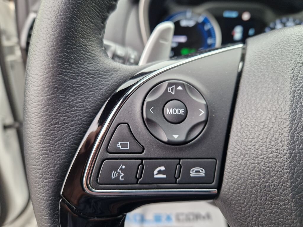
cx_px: 152
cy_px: 114
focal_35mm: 23
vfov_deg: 58.9
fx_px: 201
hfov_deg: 73.9
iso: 160
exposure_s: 1/180
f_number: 1.8
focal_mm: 5.4
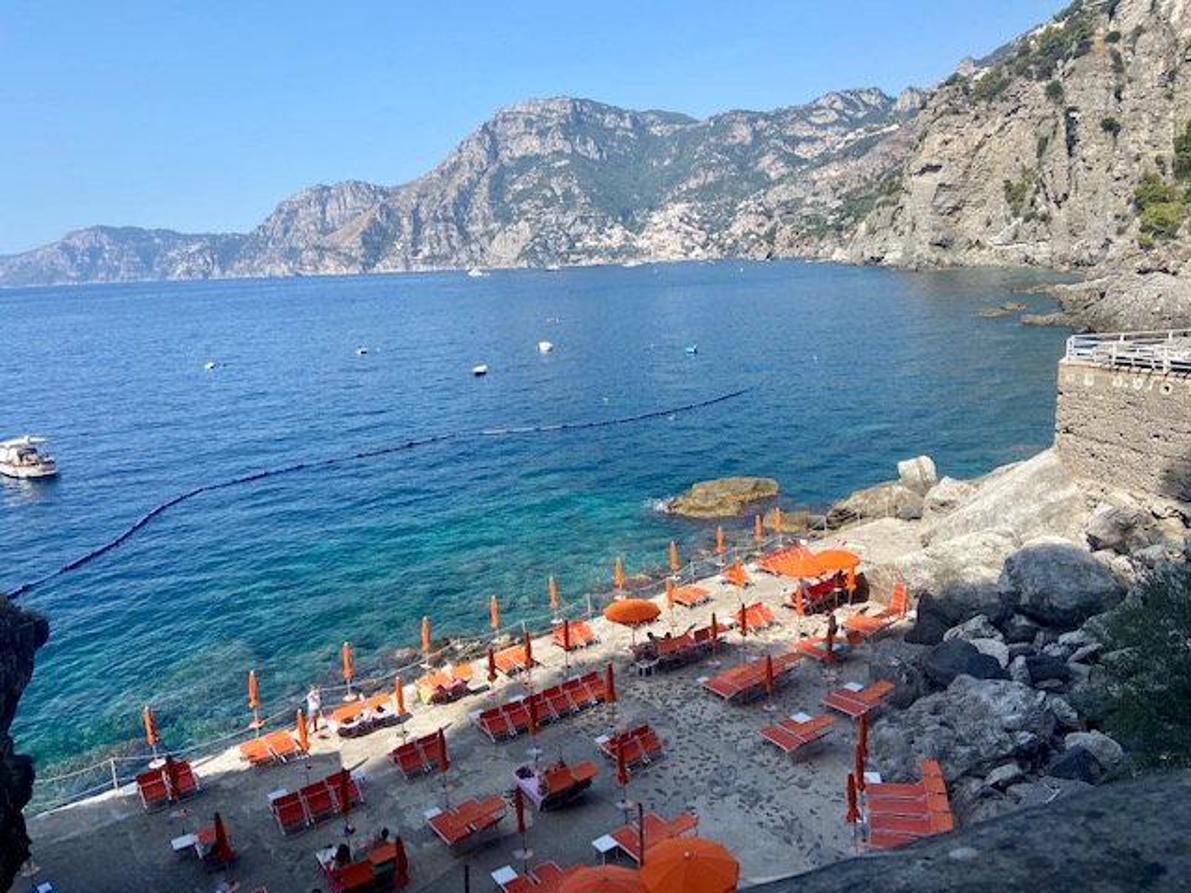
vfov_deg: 53.1
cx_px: 596
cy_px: 446
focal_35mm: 26
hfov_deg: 67.3
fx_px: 895
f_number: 1.8
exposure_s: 1/2183
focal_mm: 4.25
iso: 32
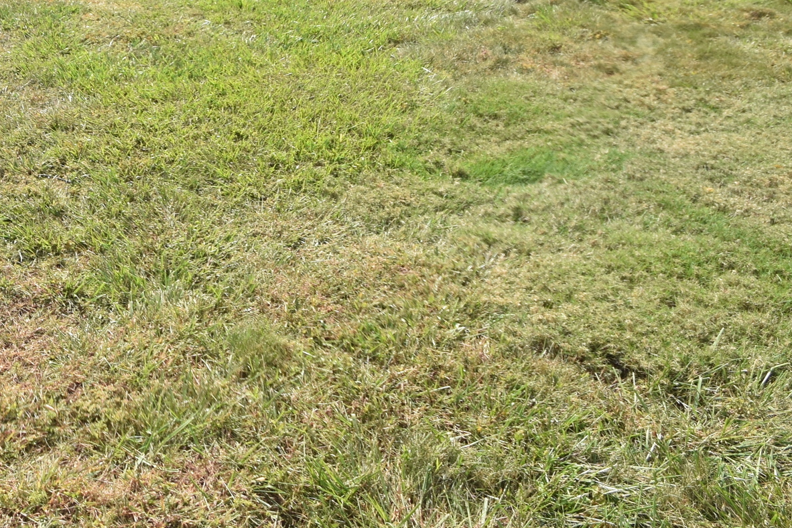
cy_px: -136
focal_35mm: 39
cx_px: 159
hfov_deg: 46.9
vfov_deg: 28.7
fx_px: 858
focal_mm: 10
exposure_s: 1/400
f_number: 10
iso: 200
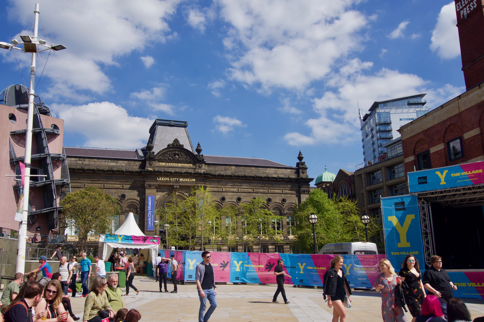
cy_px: 161
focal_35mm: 33
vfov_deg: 39.9
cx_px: 242
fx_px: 443
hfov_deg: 57.2
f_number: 11
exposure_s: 1/160
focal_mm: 22
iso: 100
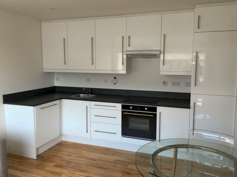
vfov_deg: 48.2
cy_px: 88
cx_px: 118
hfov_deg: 61.7
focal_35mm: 29
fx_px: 199
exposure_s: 1/100
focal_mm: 4.15
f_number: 2.2
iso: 32
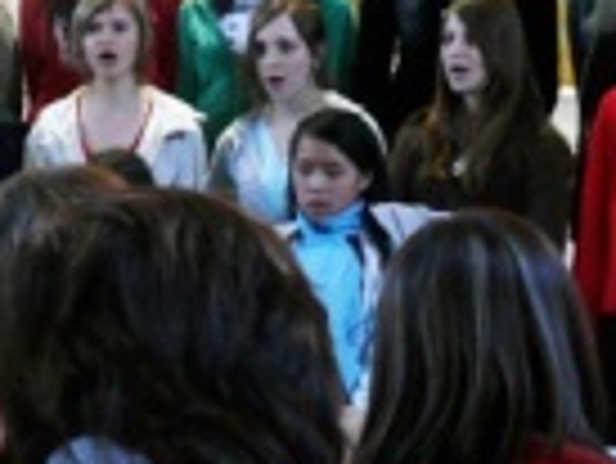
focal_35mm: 177
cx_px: -148
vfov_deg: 8.4
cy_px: -14
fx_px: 3153
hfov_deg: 10.9
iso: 250
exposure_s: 1/30
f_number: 3.2
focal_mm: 11.4
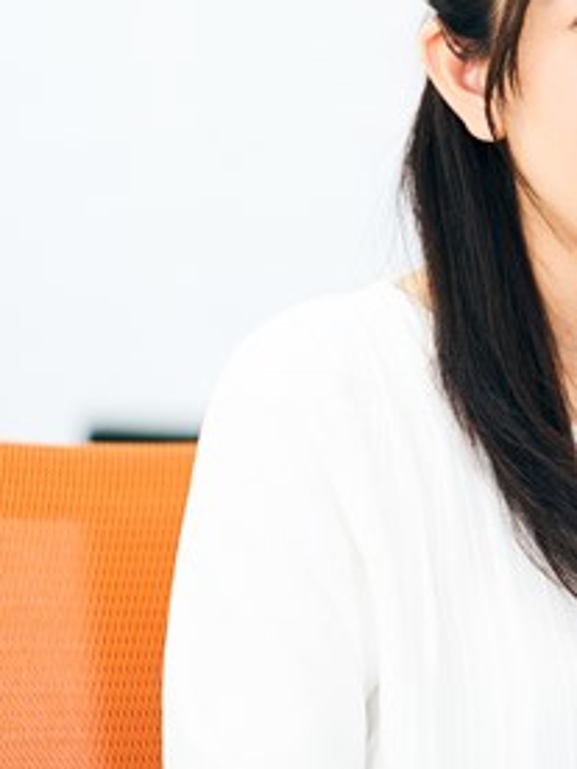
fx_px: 10801
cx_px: 867
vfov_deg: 4.1
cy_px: 329
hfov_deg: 3.1
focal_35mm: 486
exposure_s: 1/160
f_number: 3.2
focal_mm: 194
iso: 400
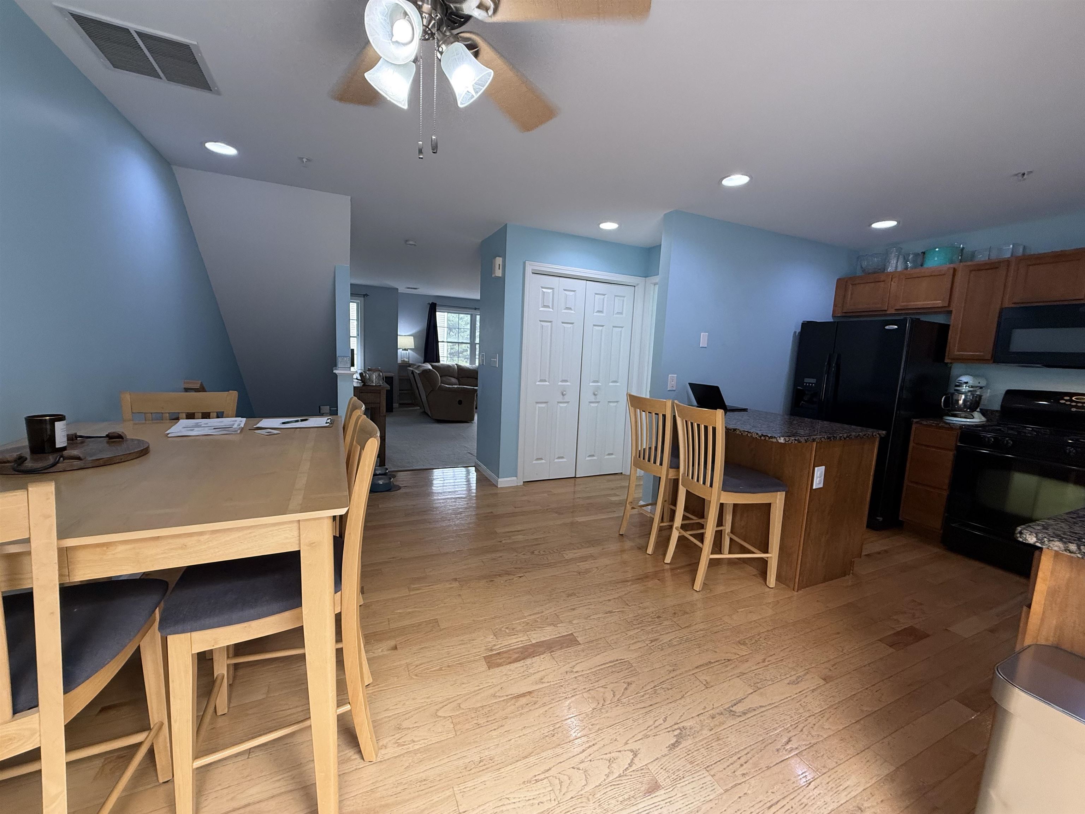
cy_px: 407
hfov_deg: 102.1
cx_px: 542
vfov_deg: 85.7
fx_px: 439
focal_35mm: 14
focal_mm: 2.22
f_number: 2.2
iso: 250
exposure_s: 1/120
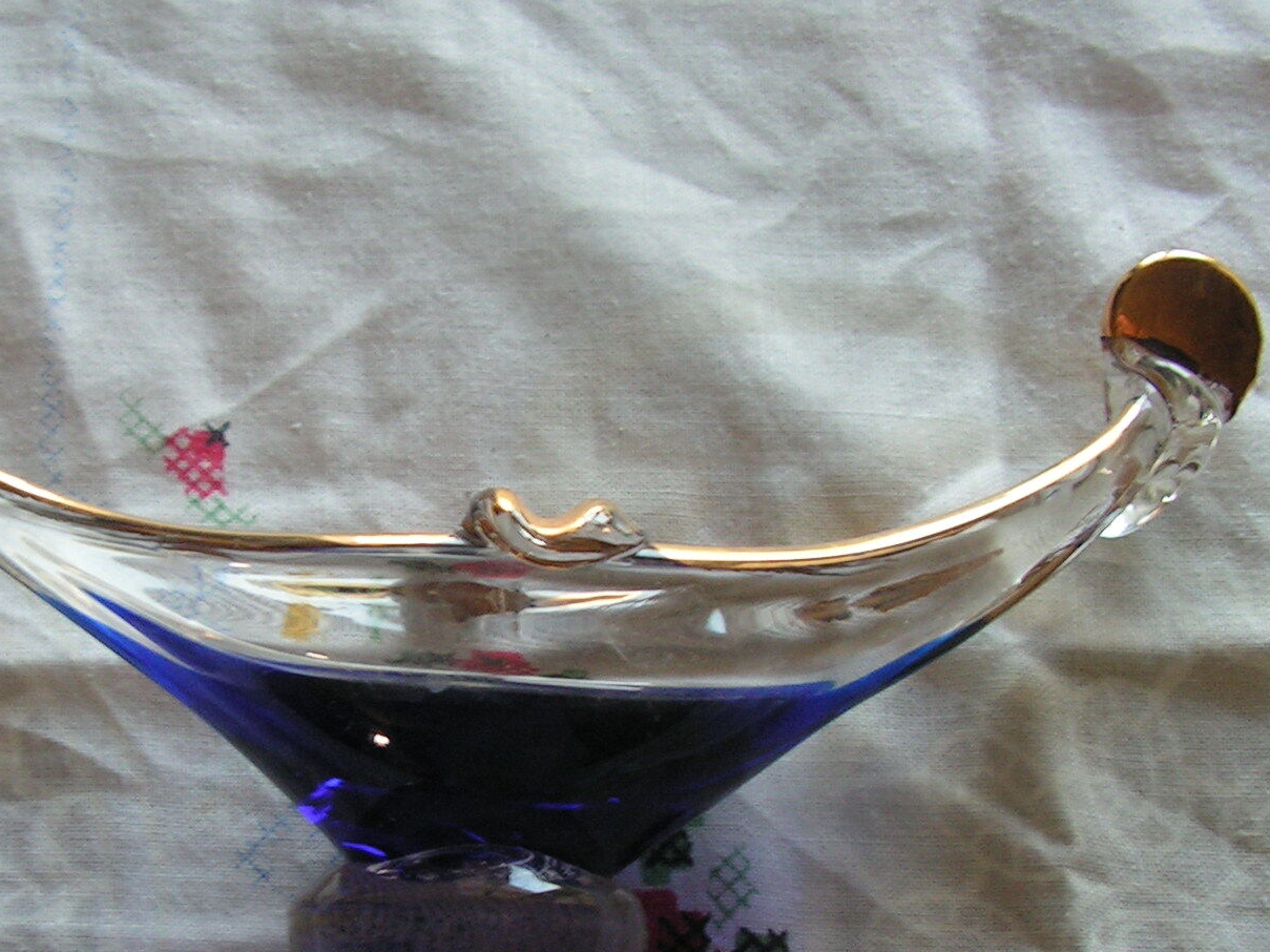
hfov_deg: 31.5
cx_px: 457
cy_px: 675
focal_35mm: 61
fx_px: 2237
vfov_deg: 23.8
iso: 100
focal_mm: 6
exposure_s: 1/40
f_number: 3.2
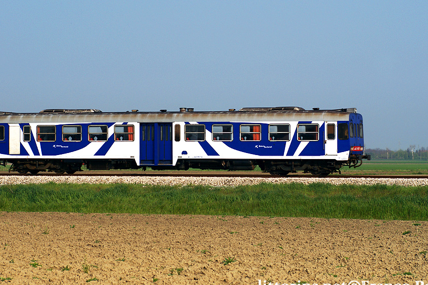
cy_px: 128
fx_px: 1497
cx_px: 207
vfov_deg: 10.9
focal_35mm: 126
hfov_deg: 16.3
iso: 100
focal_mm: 70
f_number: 7.1
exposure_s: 1/500
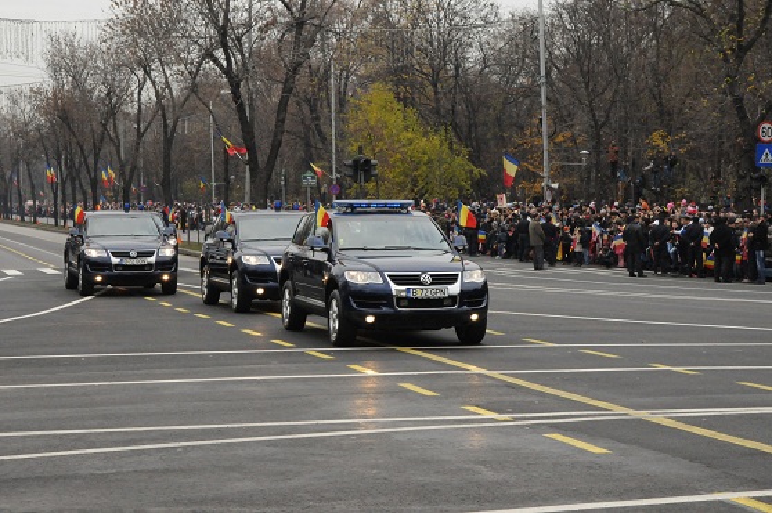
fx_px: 1607
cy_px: 256
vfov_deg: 18.1
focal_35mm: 75
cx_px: 386
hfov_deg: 27.0
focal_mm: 50
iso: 2500
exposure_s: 1/1000
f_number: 10
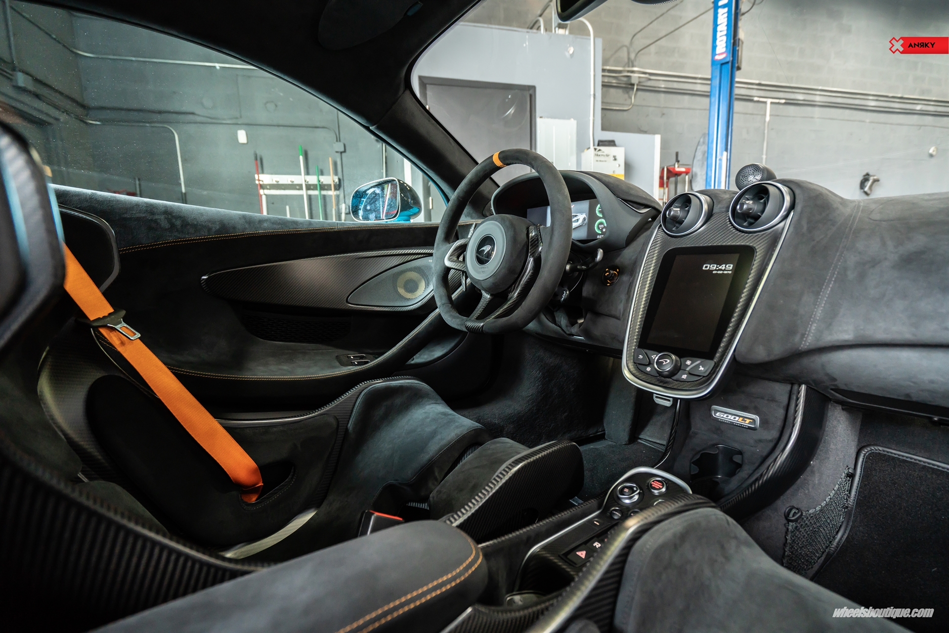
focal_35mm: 16
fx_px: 422
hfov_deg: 96.7
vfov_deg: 73.7
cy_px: 316
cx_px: 474
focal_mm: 16
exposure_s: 1/60
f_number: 4
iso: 1000
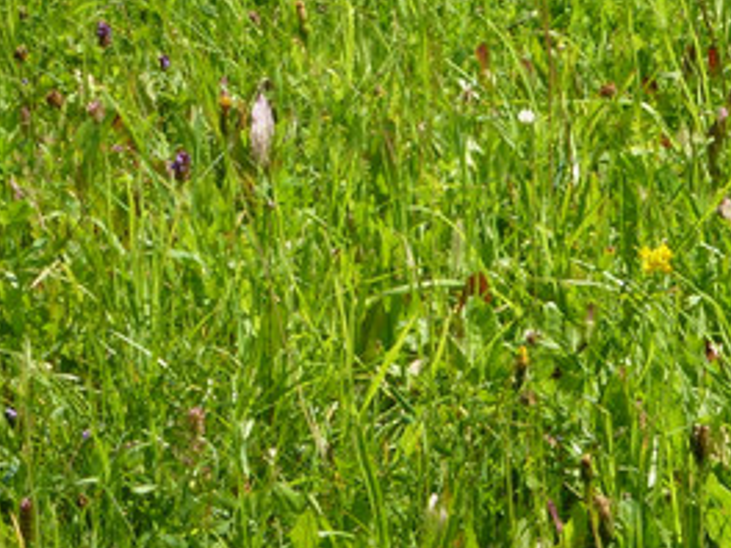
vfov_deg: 6.4
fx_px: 4920
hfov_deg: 8.5
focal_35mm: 233
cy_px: 170
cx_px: 487
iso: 100
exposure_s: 1/320
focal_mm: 20.2
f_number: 5.1
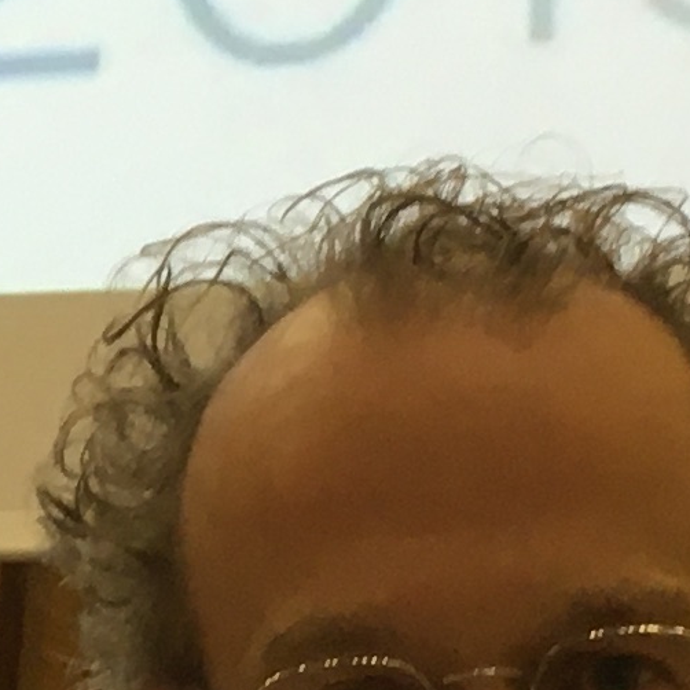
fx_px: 4646
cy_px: 290
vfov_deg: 8.5
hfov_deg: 8.4
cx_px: -195
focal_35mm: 206
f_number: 2.2
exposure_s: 1/33
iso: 100
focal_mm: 4.15
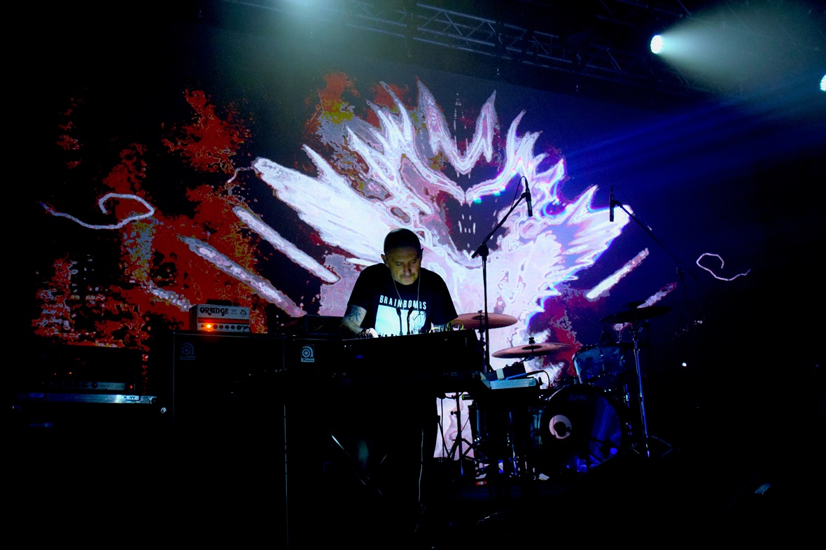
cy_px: 275
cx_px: 413
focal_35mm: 38
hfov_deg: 51.3
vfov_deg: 35.5
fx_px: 860
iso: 3200
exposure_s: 1/50
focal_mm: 25
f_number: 2.8
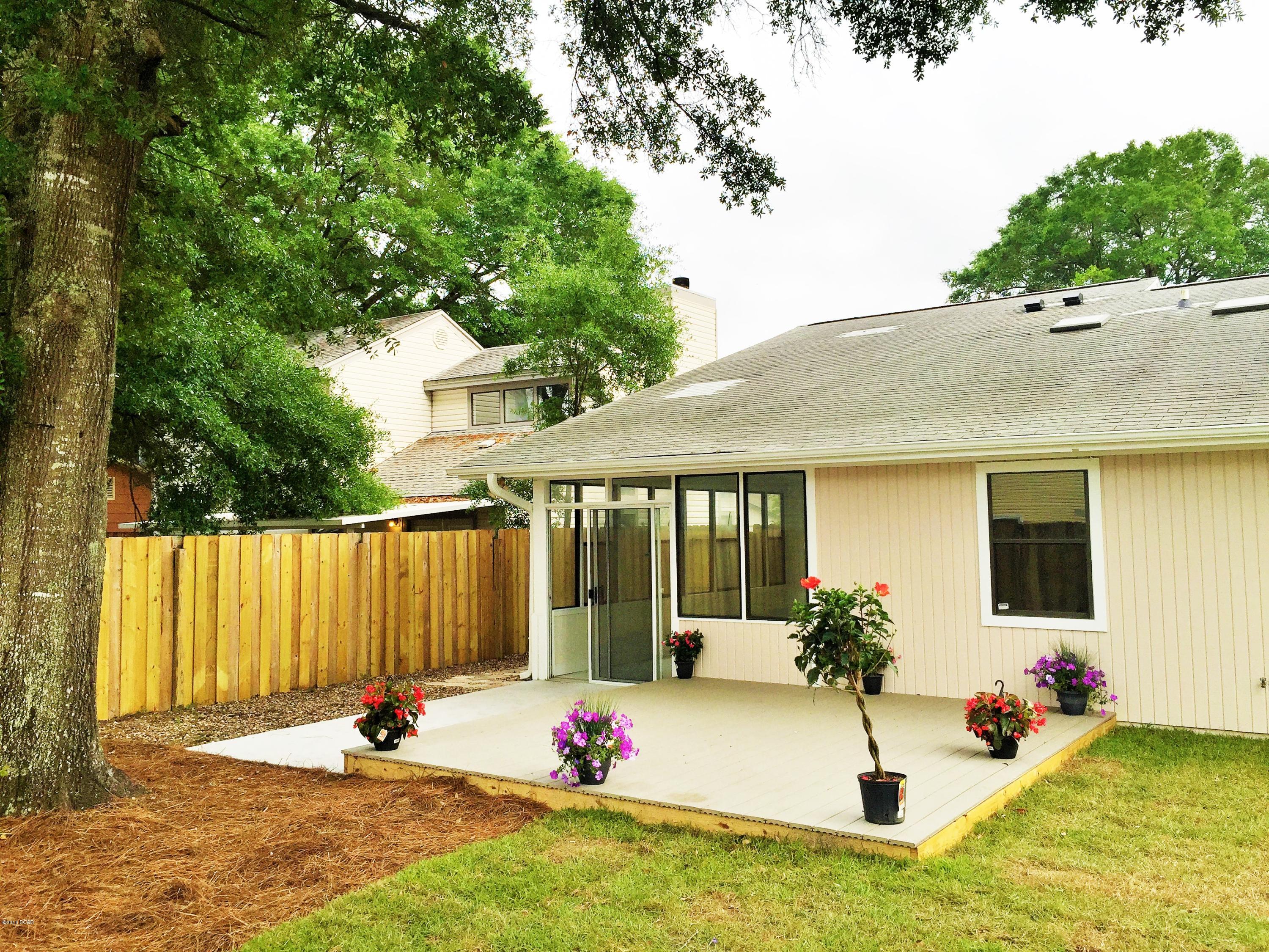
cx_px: 634
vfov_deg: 48.2
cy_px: 476
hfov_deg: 61.7
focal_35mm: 29
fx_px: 1063
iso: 32
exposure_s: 1/694
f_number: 2.2
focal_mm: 4.15
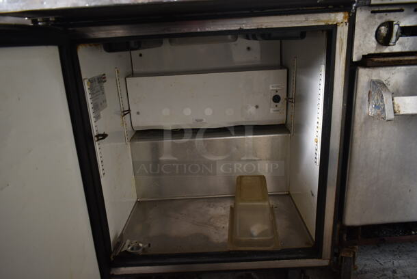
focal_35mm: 27
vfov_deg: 48.0
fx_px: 313
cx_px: 208
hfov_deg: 67.3
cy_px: 140
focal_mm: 18
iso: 500
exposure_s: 1/30
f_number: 3.5
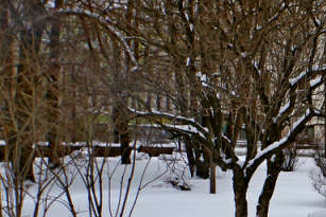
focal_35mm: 88
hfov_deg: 20.6
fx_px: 797
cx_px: 450
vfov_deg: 15.4
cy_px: 176
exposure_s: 1/125
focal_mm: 15
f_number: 8
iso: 200
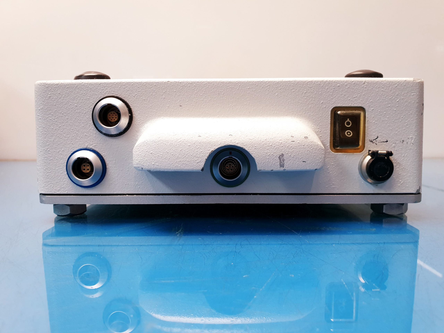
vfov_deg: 53.1
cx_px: 222
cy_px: 166
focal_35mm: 26
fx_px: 333
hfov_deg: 67.3
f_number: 2.4
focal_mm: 4.3
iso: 125
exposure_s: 1/50
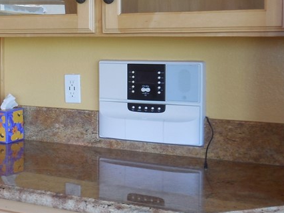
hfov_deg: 26.7
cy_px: 73
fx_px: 591
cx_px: 68
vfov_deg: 20.4
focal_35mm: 72
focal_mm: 5.3
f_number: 3.2
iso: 125
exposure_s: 1/30
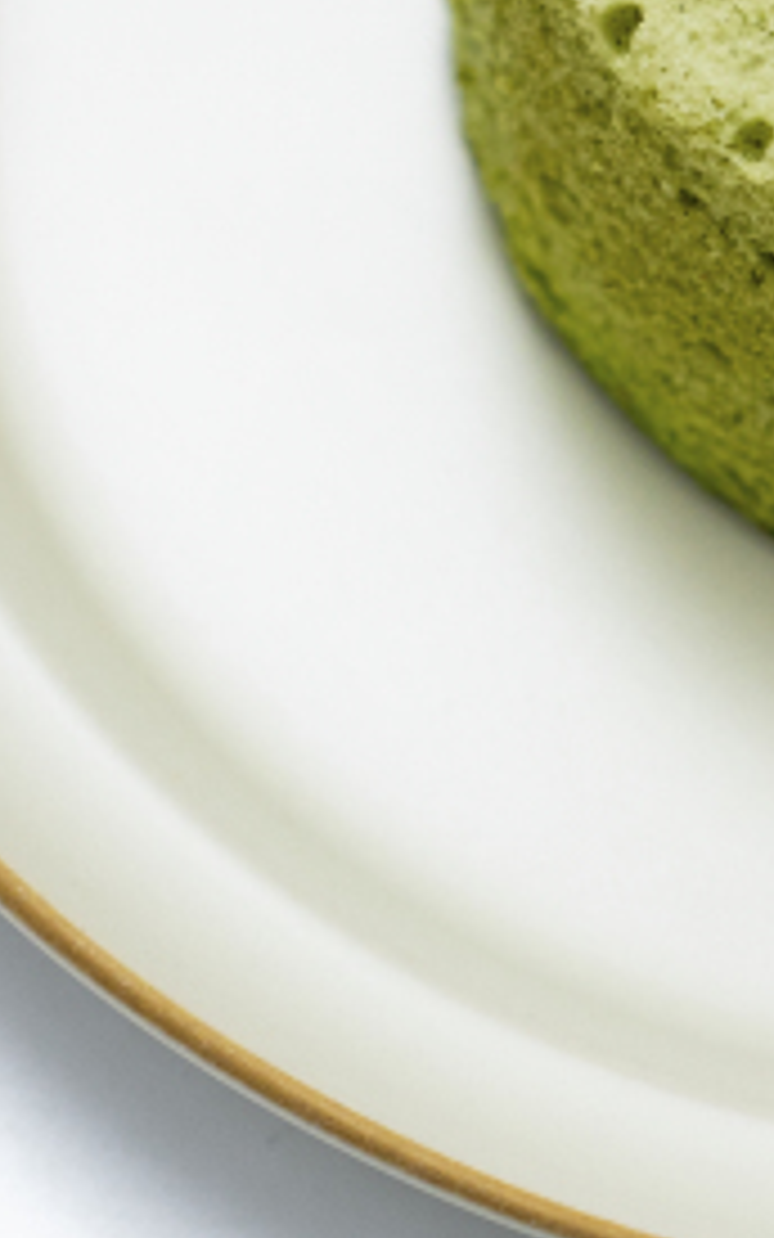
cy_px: 189
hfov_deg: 7.2
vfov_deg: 11.5
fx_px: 6139
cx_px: 844
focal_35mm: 182
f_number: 4
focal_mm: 48
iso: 500
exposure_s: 1/160
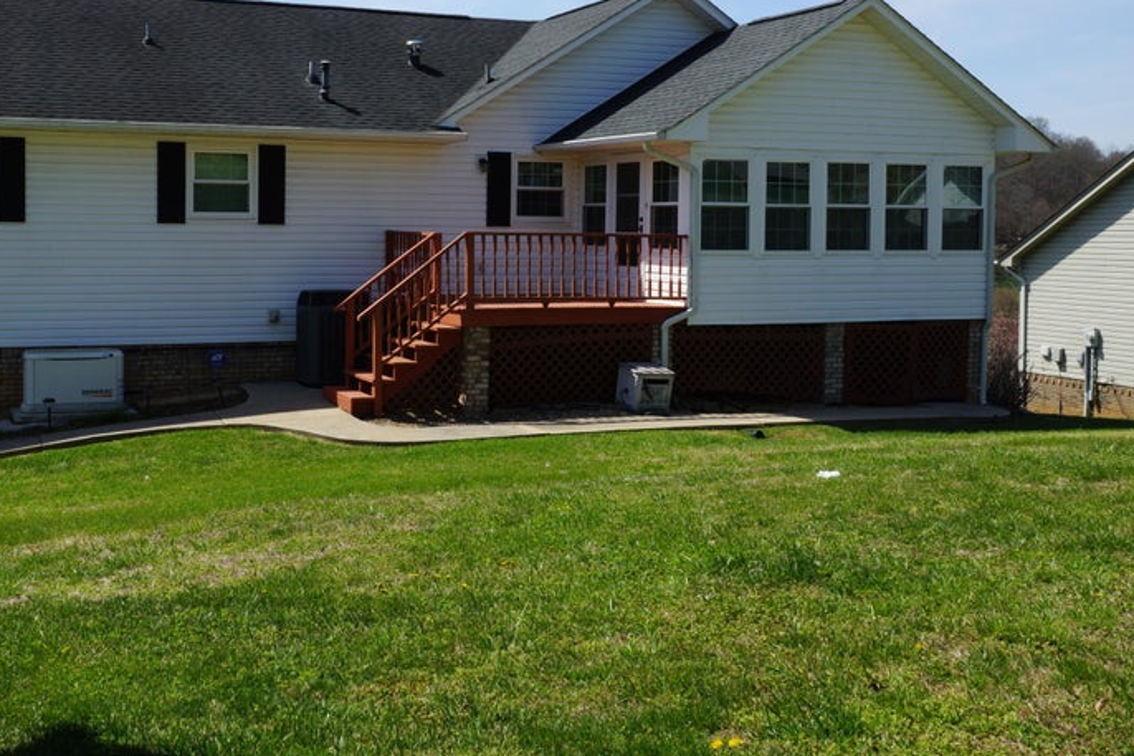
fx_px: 1323
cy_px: 281
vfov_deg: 31.7
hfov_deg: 45.9
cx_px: 402
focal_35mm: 42
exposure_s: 1/125
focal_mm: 20
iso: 100
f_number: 13
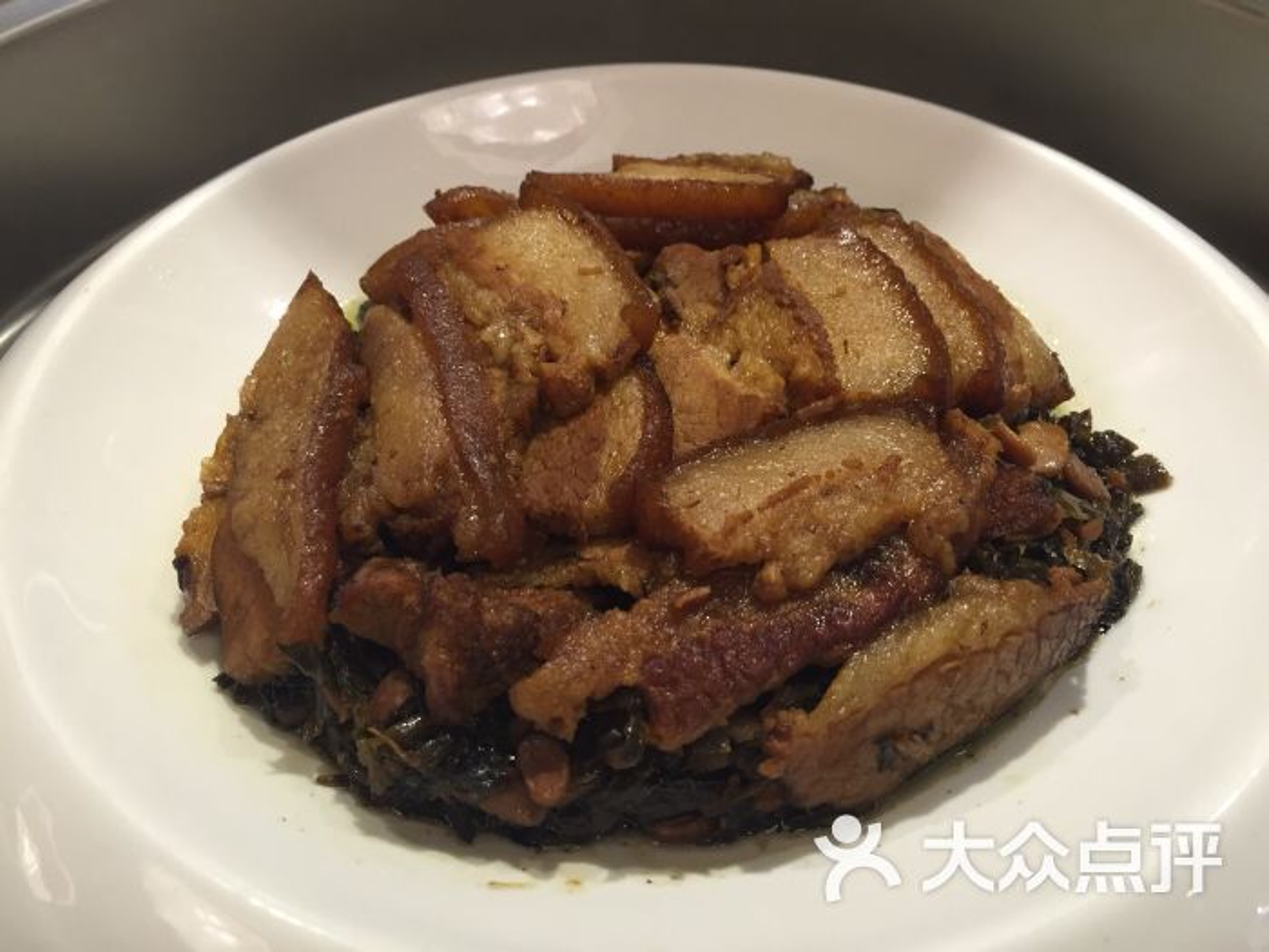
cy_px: 476
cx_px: 634
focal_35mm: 29
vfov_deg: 48.2
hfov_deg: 61.7
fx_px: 1063
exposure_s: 1/33
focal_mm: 4.15
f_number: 2.2
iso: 125
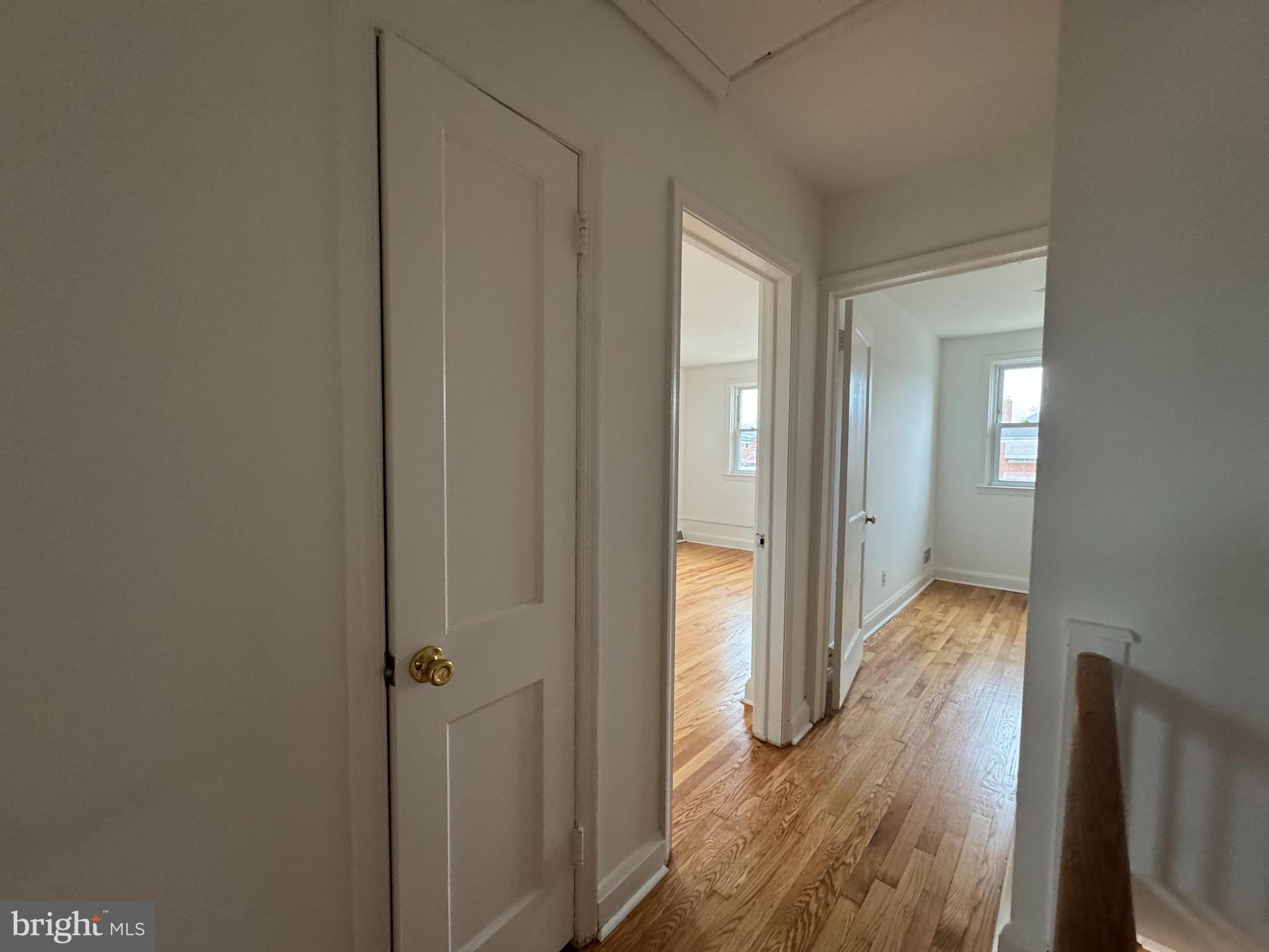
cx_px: 634
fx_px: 513
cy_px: 476
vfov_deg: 85.7
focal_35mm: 14
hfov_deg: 102.1
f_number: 2.2
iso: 320
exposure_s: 1/60
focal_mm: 2.22
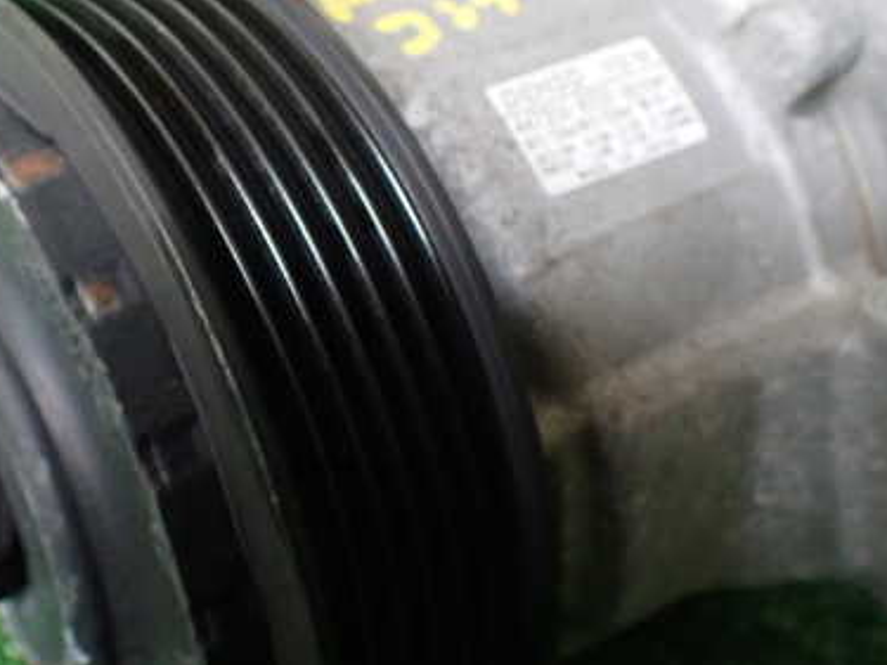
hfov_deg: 38.9
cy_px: 322
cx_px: 258
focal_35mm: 48
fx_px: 1230
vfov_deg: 30.2
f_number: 2.3
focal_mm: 5.4
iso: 800
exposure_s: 1/125
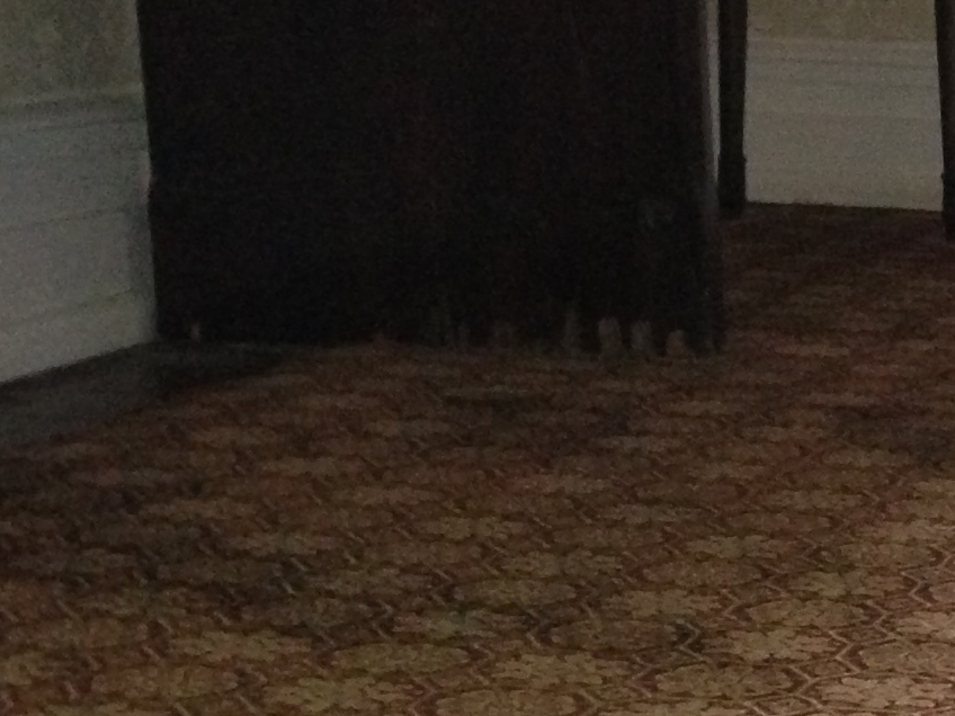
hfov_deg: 14.5
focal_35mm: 127
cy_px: 655
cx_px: 1410
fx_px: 3504
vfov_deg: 11.6
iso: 250
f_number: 2.4
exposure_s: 1/17
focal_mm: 4.13
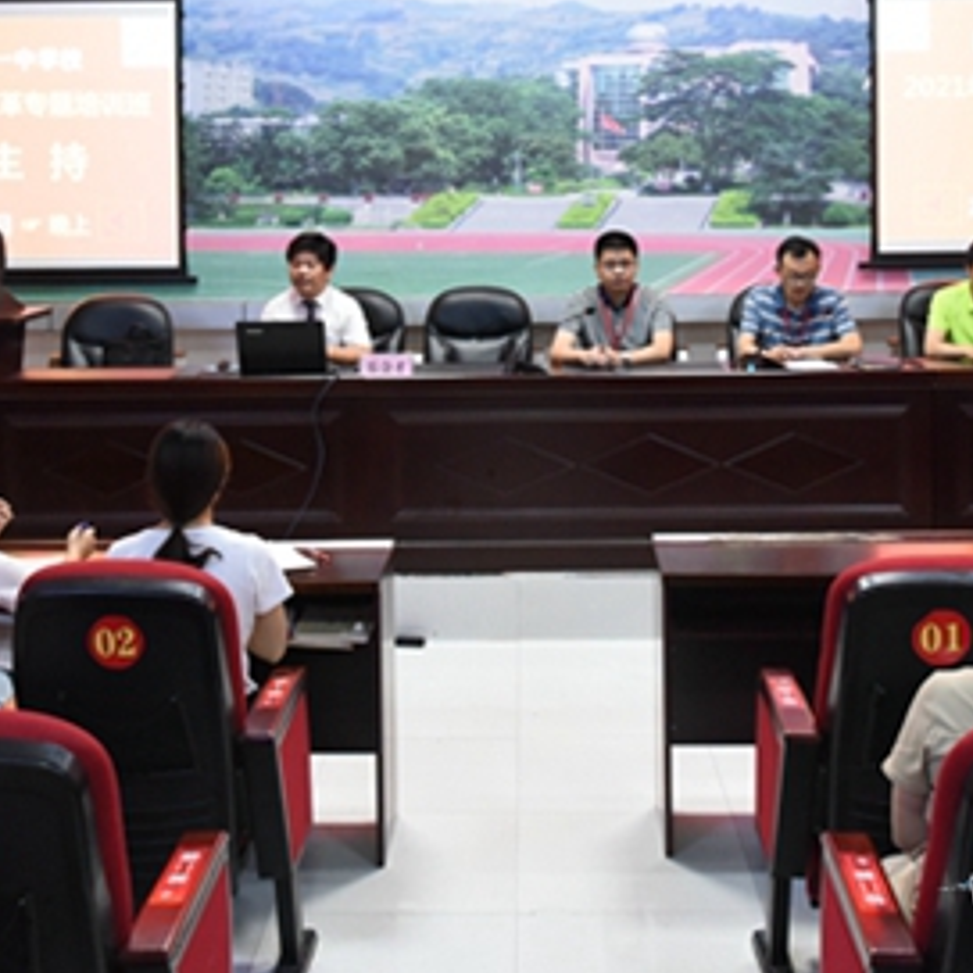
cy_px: 220
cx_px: 490
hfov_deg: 35.4
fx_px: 1526
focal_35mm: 48
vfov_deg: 34.5
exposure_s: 1/80
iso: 4000
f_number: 4.5
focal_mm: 24
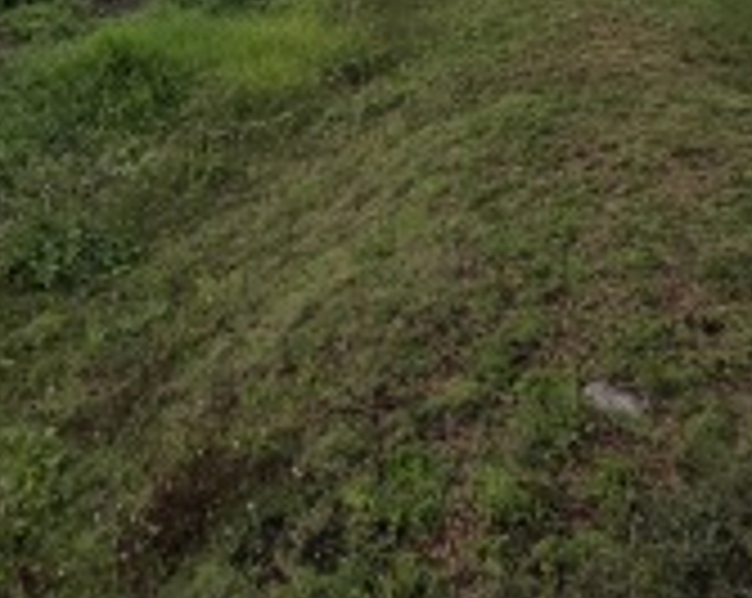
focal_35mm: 35
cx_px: 299
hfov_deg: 51.3
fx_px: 778
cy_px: -153
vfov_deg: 32.9
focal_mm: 2.2
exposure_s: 1/100
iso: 32
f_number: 1.9
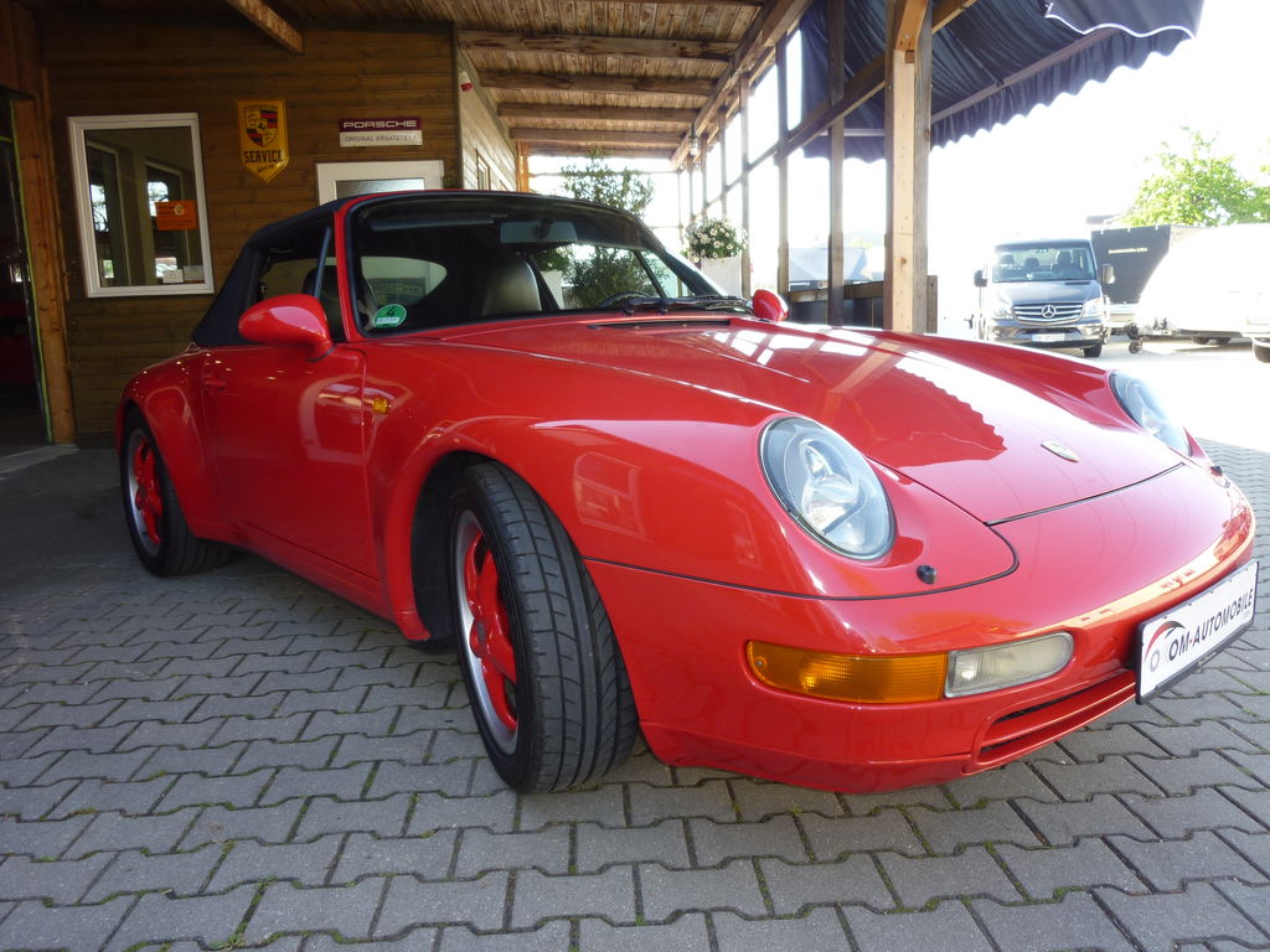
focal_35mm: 25
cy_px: 476
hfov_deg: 69.4
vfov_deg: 54.9
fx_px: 917
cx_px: 635
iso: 80
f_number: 3.3
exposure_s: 1/60
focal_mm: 4.5
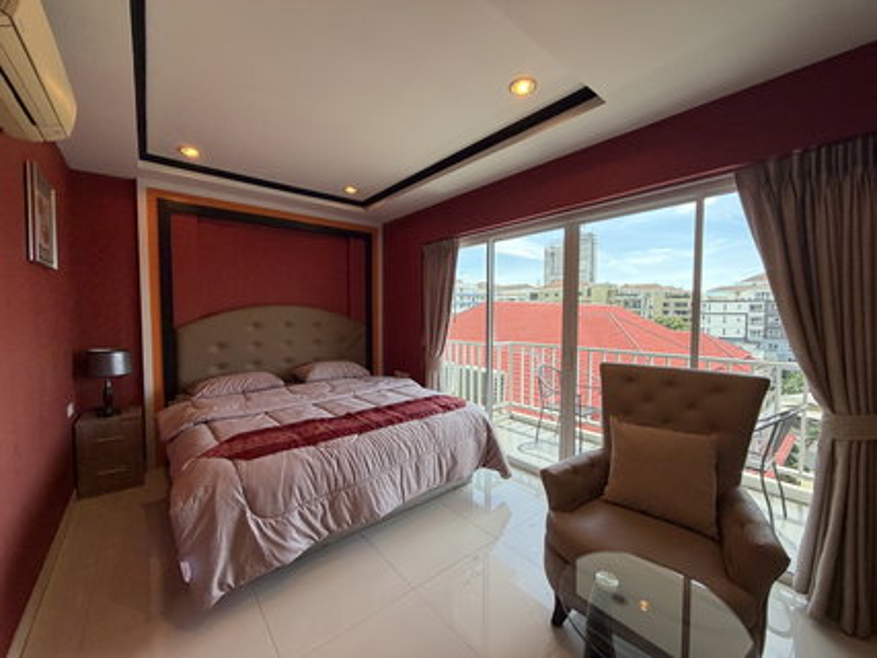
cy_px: 329
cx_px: 438
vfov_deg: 85.6
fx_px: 355
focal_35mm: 14
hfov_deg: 102.1
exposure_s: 1/100
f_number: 2.2
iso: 125
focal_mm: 2.22
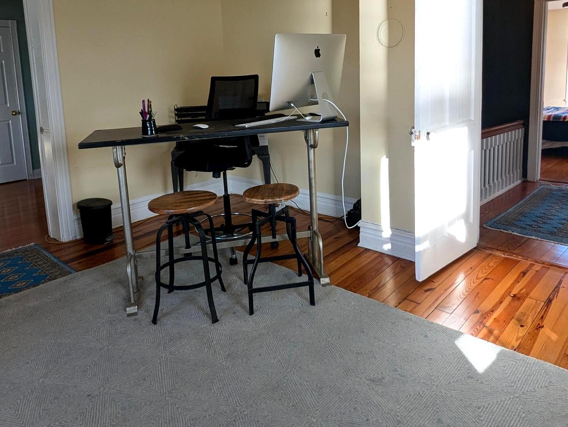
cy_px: 133
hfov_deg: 65.3
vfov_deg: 50.3
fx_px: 444
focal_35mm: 27
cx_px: 282
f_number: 2.2
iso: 118
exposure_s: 1/90.1
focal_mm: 2.35
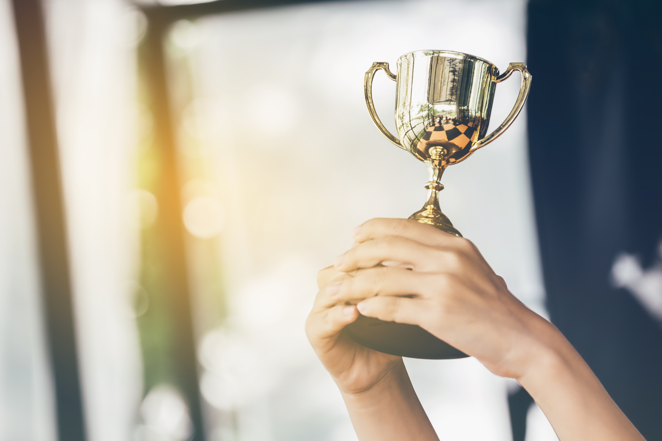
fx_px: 3898
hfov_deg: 9.7
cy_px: 220
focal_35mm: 212
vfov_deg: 6.5
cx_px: 331
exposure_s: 1/125
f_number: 4.4
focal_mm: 141.3
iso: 200
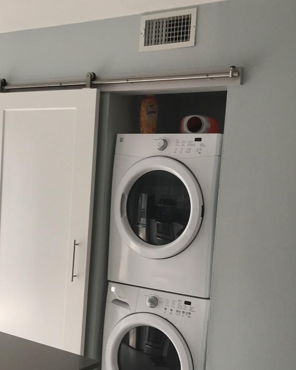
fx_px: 536
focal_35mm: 49
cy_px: 226
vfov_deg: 37.9
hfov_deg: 30.8
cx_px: 146
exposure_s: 1/60
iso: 32
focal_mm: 3.99
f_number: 1.8
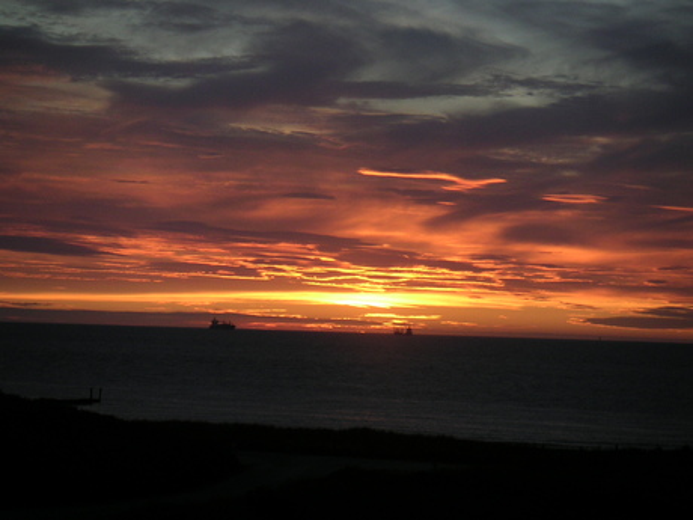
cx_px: 346
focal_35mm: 97
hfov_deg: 20.2
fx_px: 1942
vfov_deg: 15.2
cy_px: 260
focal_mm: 15
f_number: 3.5
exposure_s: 1/90
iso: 64
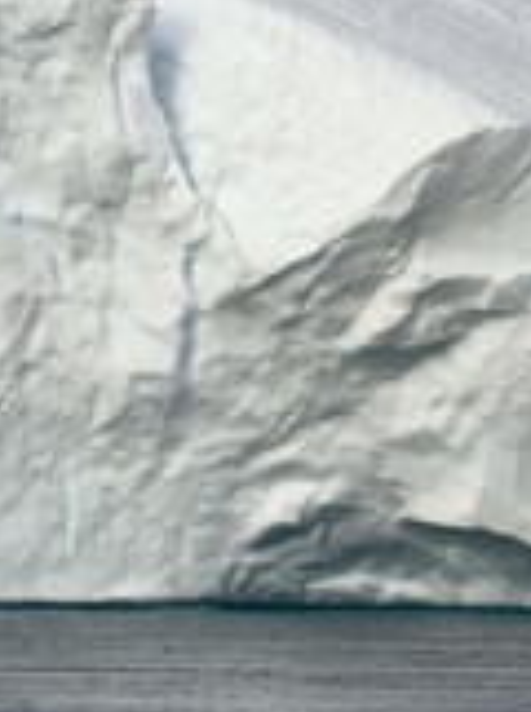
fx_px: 9816
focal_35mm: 478
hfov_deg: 3.1
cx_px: 420
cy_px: 186
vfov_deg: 4.2
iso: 200
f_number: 10
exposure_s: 1/320
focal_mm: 190
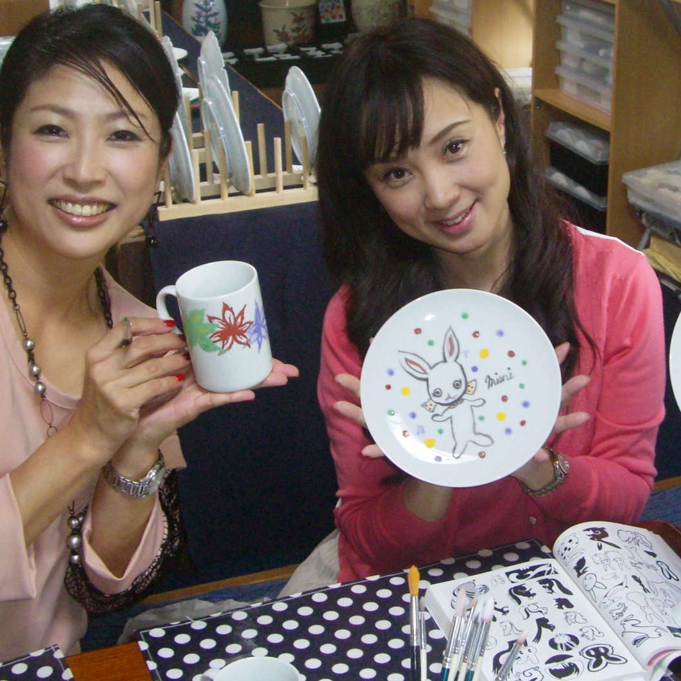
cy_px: 288
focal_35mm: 59
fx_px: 1313
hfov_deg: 28.7
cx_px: 507
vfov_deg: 29.0
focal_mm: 7.9
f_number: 2.8
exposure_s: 1/30
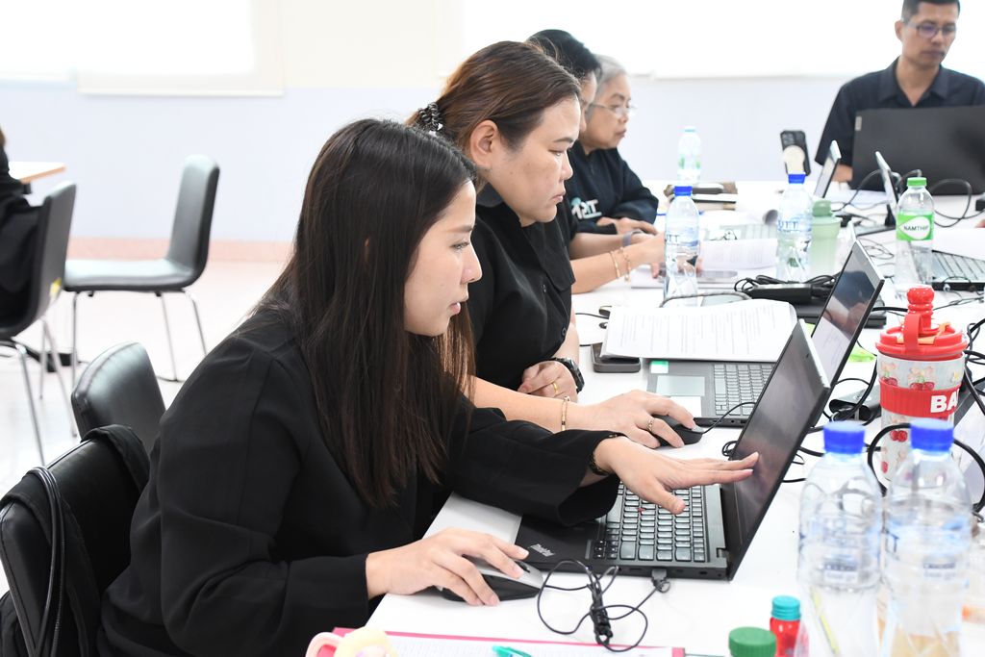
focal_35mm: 52
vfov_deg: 26.0
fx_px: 1423
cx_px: 492
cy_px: 328
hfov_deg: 38.2
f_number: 4.2
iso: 1800
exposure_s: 1/80
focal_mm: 35
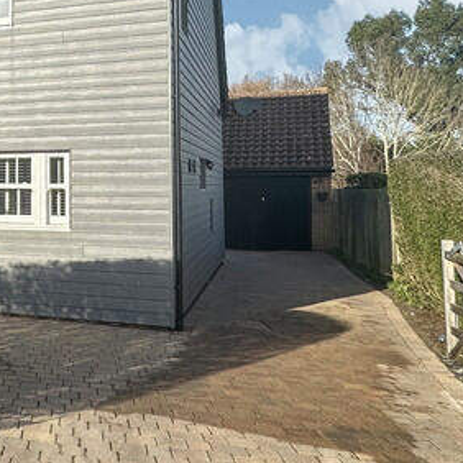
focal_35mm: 45
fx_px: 681
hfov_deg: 30.9
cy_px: -48
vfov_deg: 32.9
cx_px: -110
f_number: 2.2
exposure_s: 1/1553
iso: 50
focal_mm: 2.22
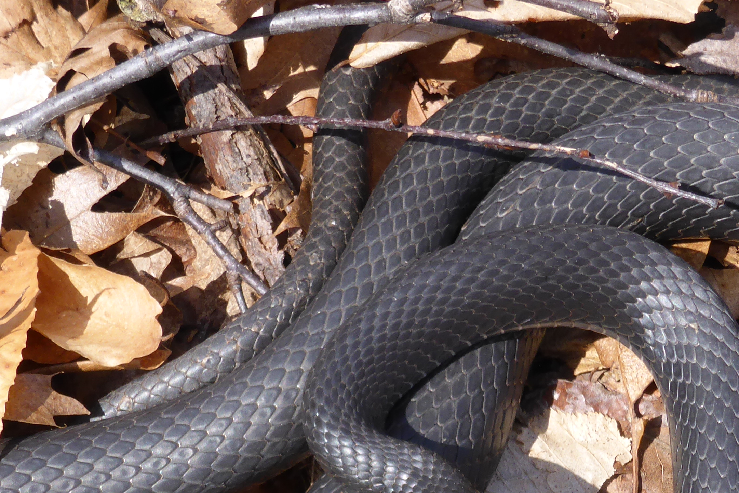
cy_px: 444
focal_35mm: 146
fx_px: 2997
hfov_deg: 14.1
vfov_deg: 9.4
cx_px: 402
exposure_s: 1/160
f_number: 4.8
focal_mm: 11
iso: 100
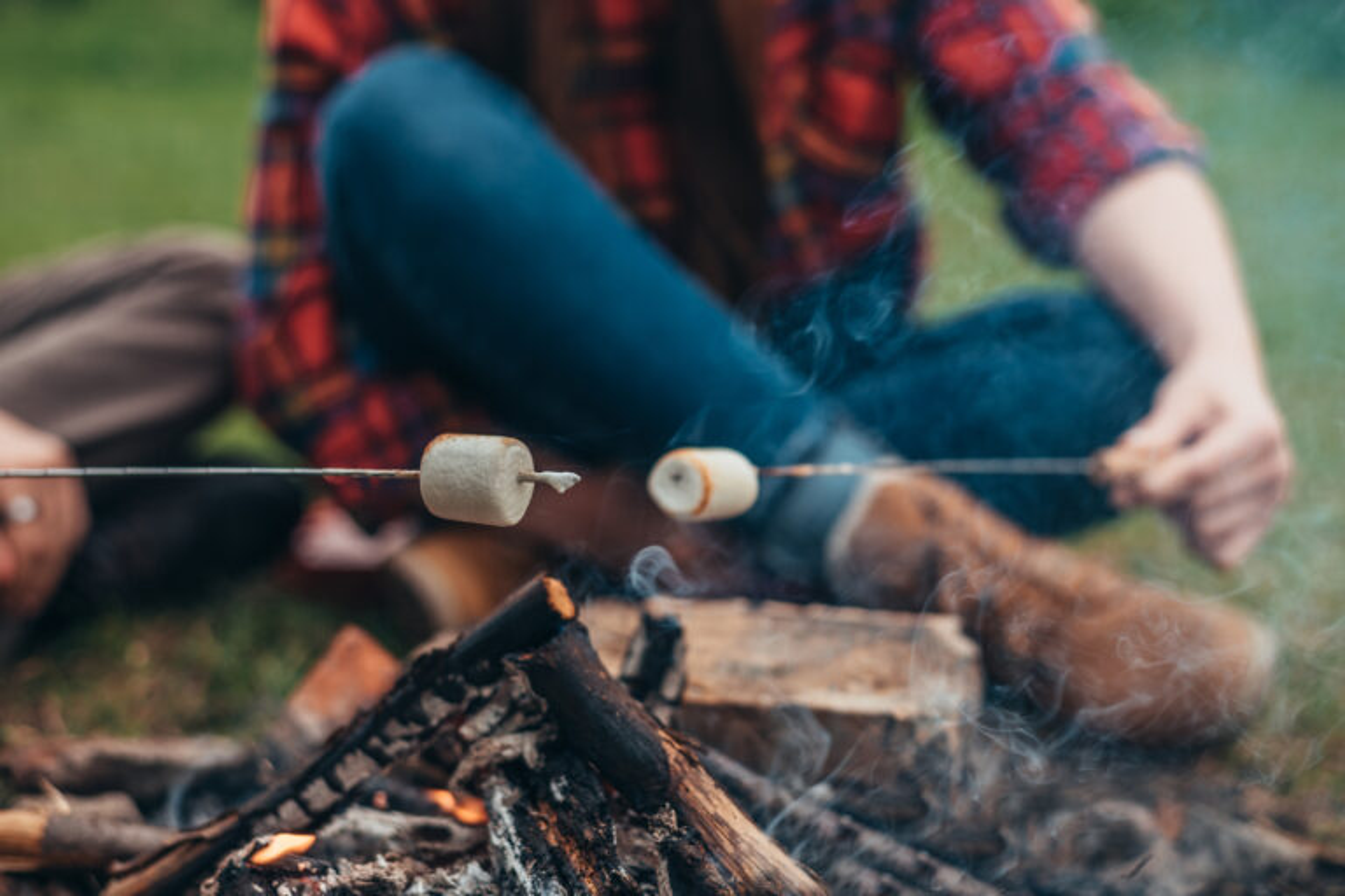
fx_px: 1868
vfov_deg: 27.0
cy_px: 448
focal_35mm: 50
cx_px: 672
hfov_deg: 39.6
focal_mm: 50
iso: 100
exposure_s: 1/320
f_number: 3.2
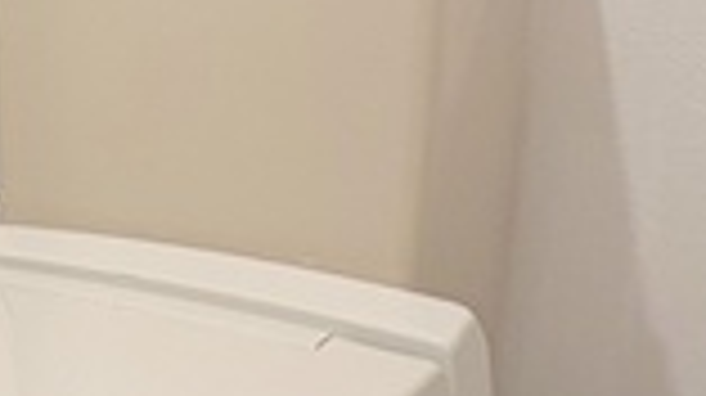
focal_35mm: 68
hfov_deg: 23.2
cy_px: 22
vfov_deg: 17.4
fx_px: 1272
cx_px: -420
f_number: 2.2
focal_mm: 2.22
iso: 160
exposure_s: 1/50
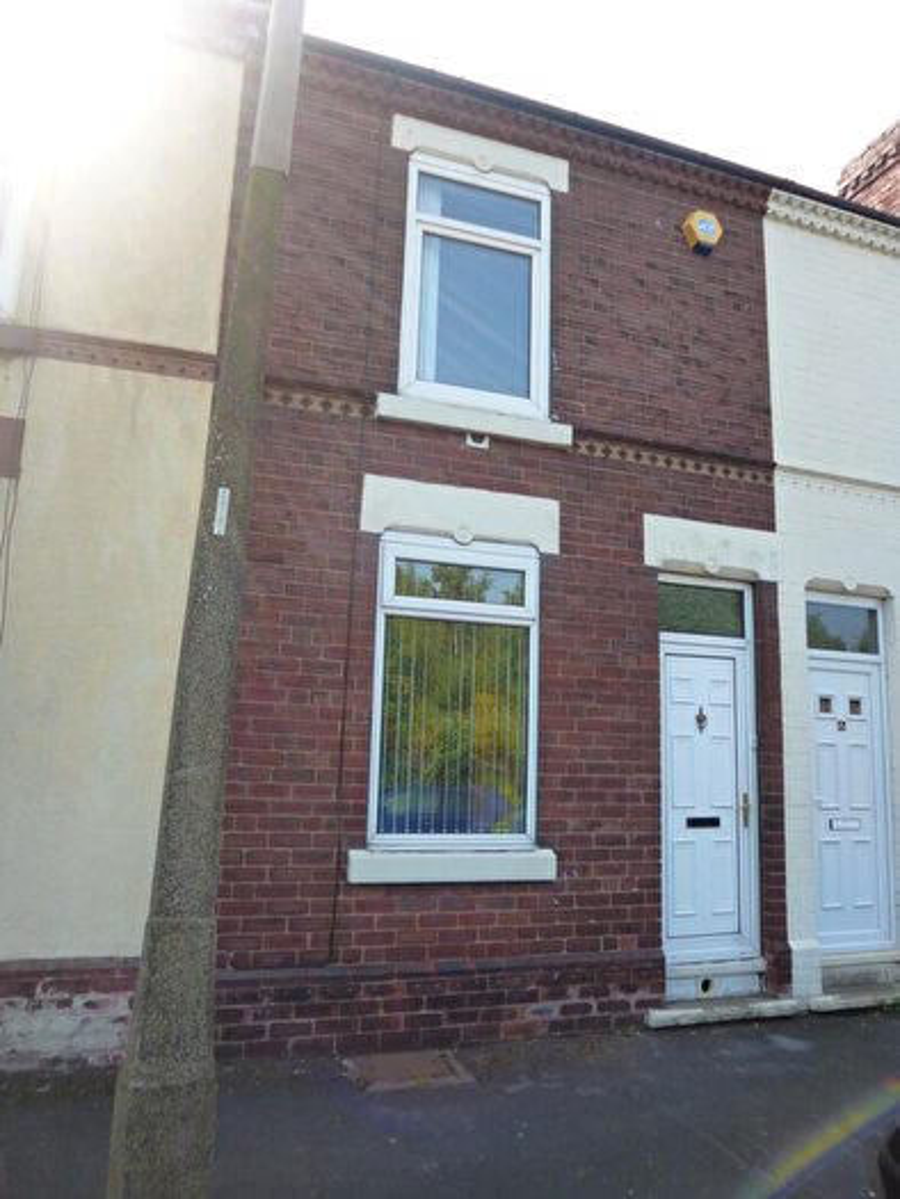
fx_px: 866
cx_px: 450
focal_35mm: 25
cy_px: 600
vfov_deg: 69.4
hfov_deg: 54.9
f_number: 2.8
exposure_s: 1/500
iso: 160
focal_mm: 4.3
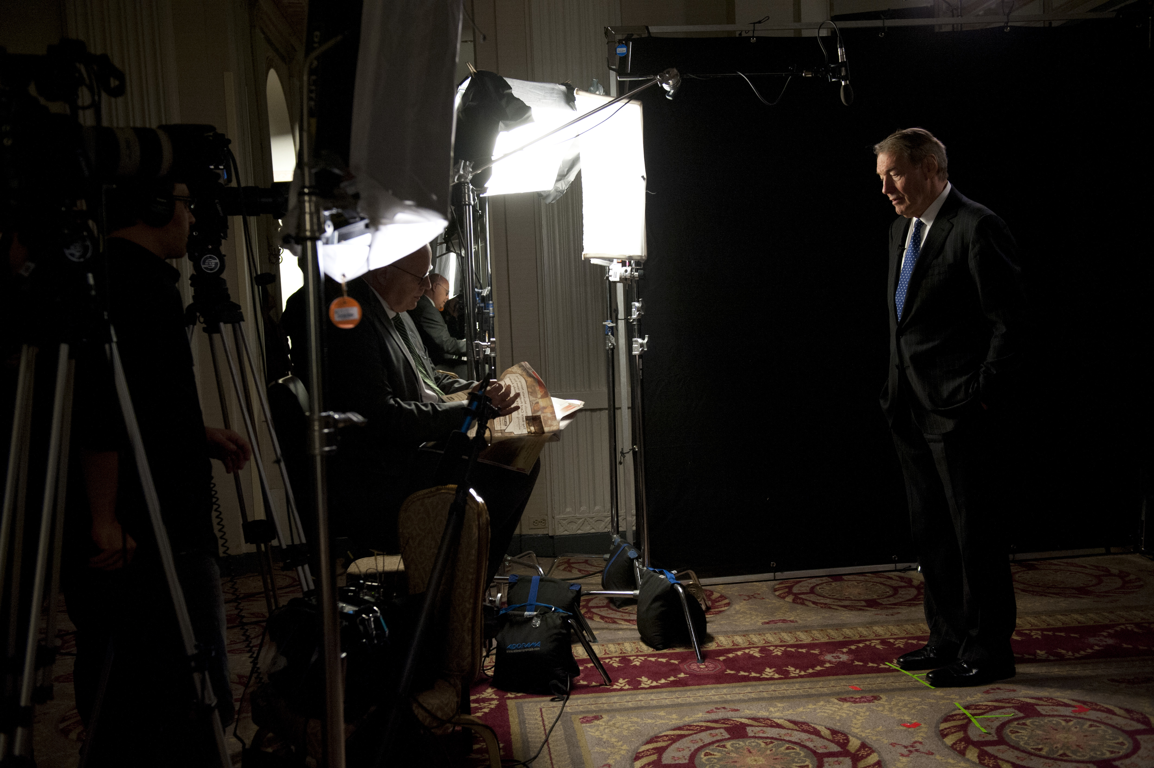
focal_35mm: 38
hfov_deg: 50.7
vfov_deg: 35.0
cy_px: 384
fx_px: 1217
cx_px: 577
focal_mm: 38
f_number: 4
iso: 2500
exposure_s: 1/80
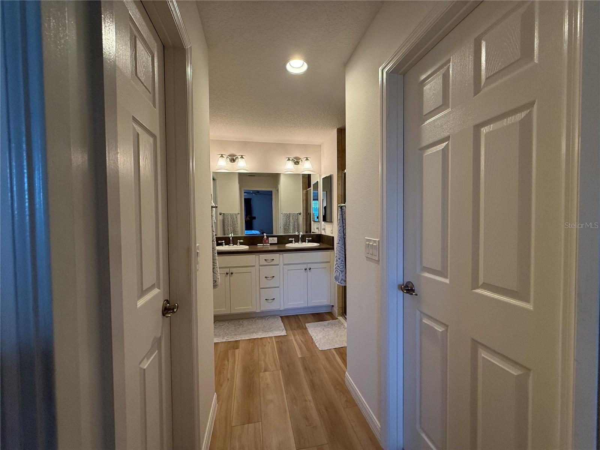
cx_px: 300
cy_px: 225
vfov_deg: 85.7
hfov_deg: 102.1
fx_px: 243
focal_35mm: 14
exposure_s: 1/120
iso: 200
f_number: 2.2
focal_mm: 2.22
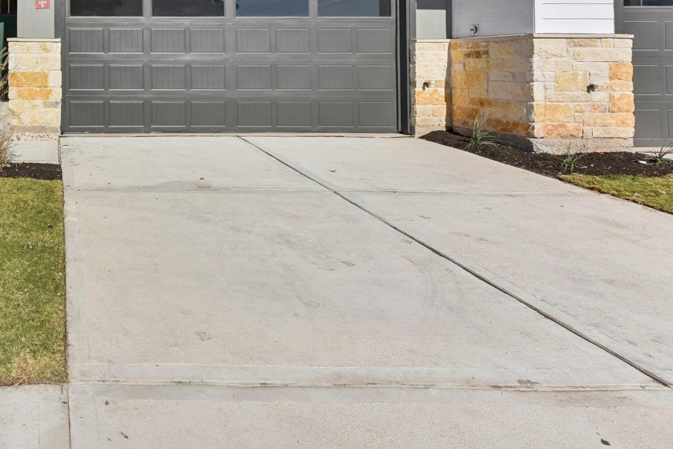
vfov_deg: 41.8
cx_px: 69
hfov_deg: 55.4
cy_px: 55
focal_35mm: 29
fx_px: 542
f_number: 8
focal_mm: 14
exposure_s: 1/3200
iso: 400
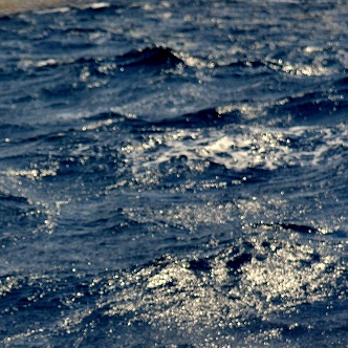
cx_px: 68
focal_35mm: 268
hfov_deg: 6.5
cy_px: 232
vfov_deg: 6.5
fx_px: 3048
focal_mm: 70
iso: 400
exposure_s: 1/5000
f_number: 4.5
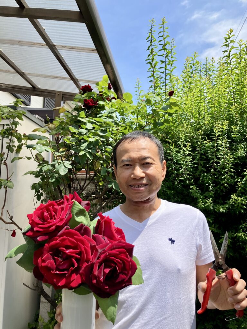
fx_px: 266
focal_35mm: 28
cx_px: 124
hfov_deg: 49.7
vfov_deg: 63.4
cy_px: 164
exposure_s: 1/1080
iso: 32
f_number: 1.8
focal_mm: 3.99
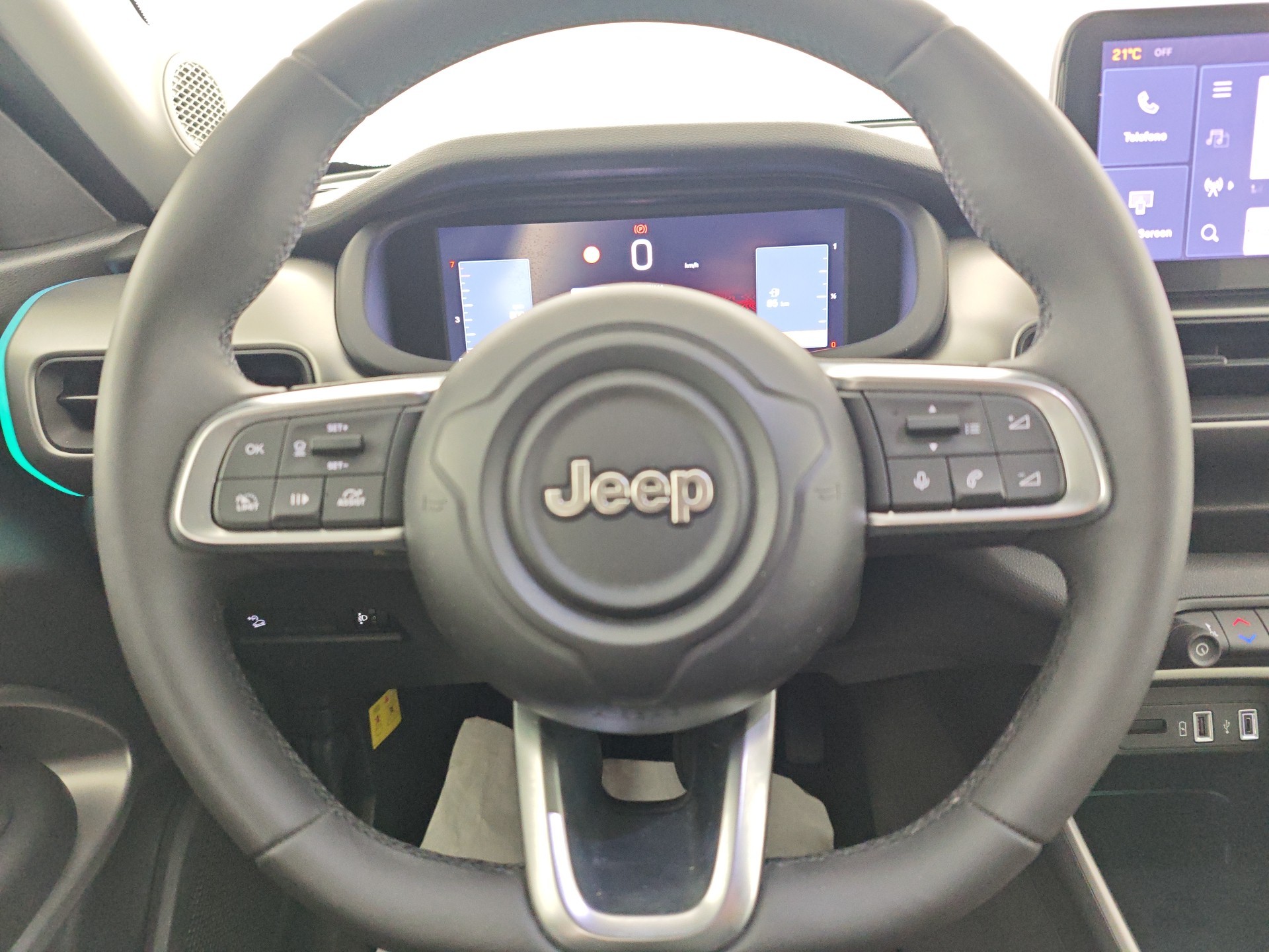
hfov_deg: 73.9
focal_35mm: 23
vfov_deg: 58.9
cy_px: 476
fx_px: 843
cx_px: 634
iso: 449
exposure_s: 1/85.1
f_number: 1.6
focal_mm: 6.55
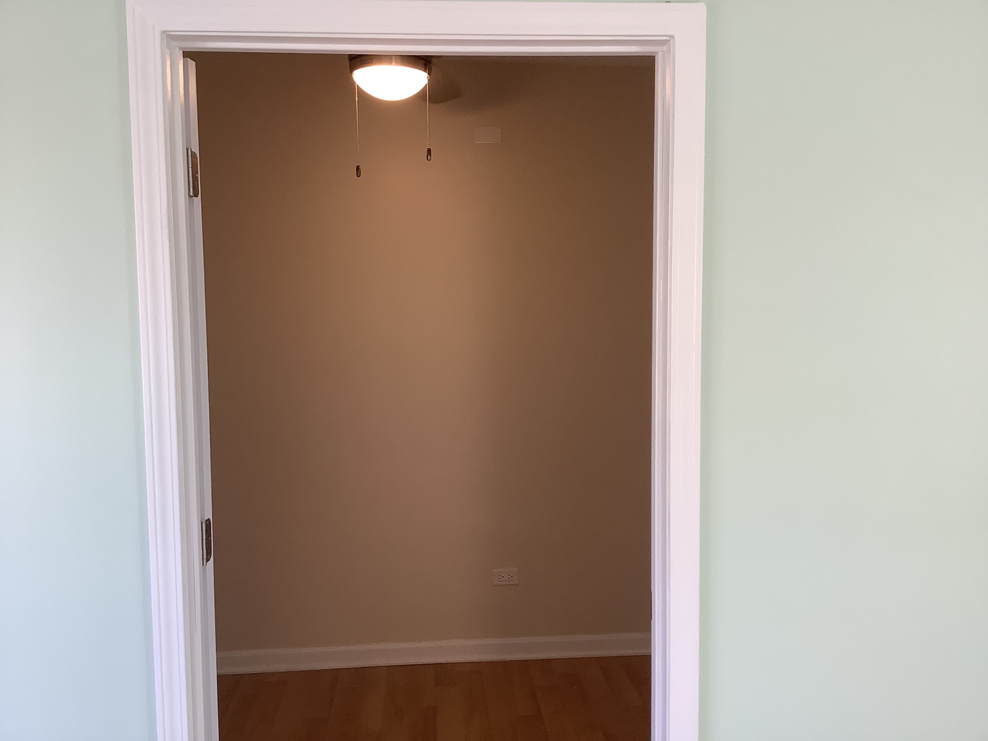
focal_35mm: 31
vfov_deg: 45.4
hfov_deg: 58.4
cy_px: 370
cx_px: 494
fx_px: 885
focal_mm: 3.3
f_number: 2.4
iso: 80
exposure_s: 1/120
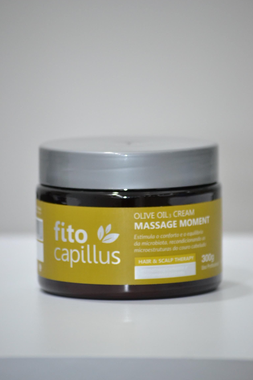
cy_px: 189
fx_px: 2146
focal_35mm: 204
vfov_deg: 10.1
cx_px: 126
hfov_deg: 6.7
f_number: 5
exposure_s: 1/100
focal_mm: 135
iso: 1600
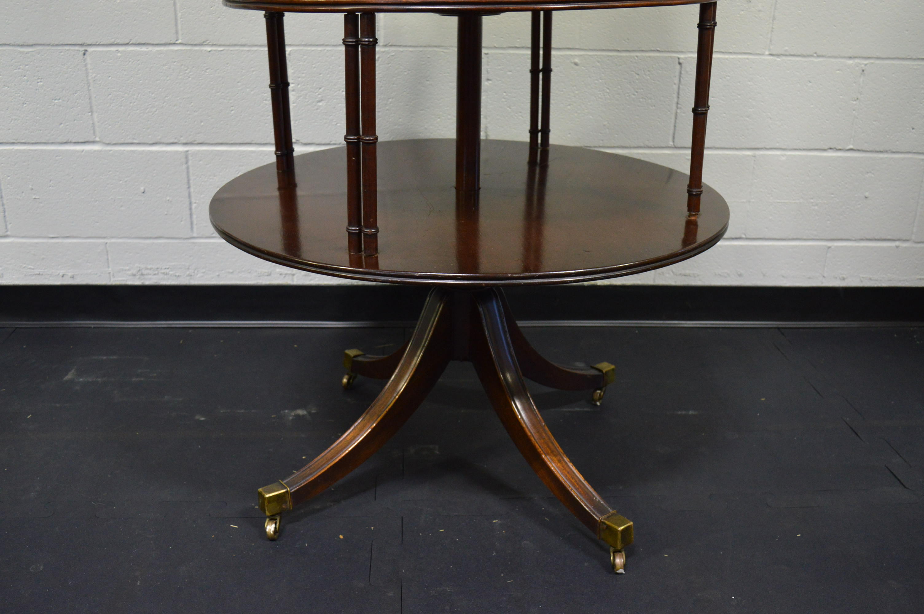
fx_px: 885
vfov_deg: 38.3
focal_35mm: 34
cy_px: 307
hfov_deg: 55.1
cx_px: 462
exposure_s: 1/50
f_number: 5.6
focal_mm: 23
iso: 800
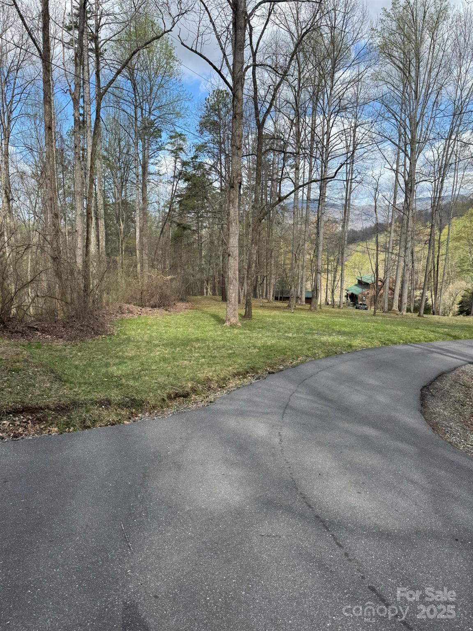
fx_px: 437
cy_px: 316
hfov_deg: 56.8
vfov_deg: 71.6
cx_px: 236
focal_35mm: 24
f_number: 1.78
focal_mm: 6.76
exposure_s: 1/1767
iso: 80
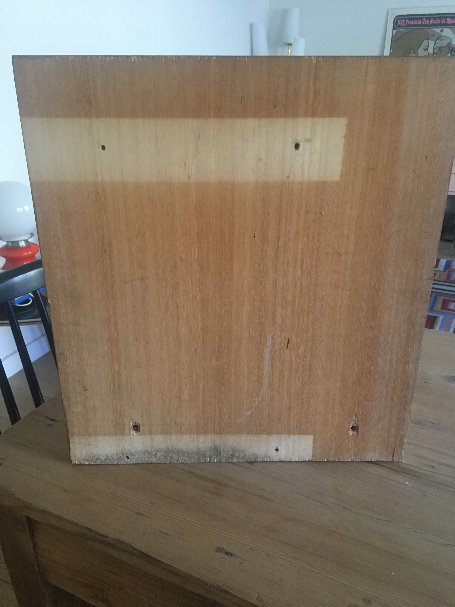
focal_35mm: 29
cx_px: 228
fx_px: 508
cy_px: 304
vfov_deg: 61.7
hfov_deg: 48.2
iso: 160
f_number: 2.2
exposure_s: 1/33
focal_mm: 4.15
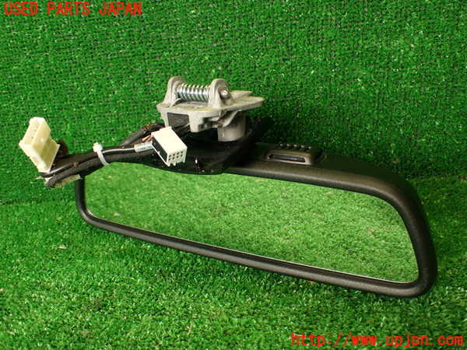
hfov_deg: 56.8
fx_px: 432
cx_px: 234
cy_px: 175
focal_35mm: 32
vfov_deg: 44.2
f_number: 2.4
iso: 200
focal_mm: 5.79
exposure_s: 1/50
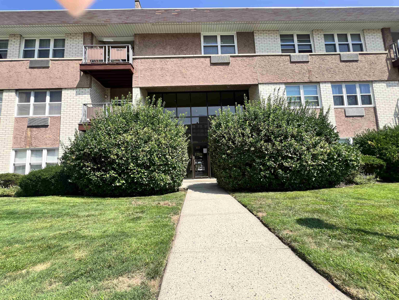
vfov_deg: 89.9
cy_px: 150
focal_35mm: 13
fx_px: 150
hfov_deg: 106.2
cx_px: 200
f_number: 1.8
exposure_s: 1/497
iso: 32
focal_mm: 1.57
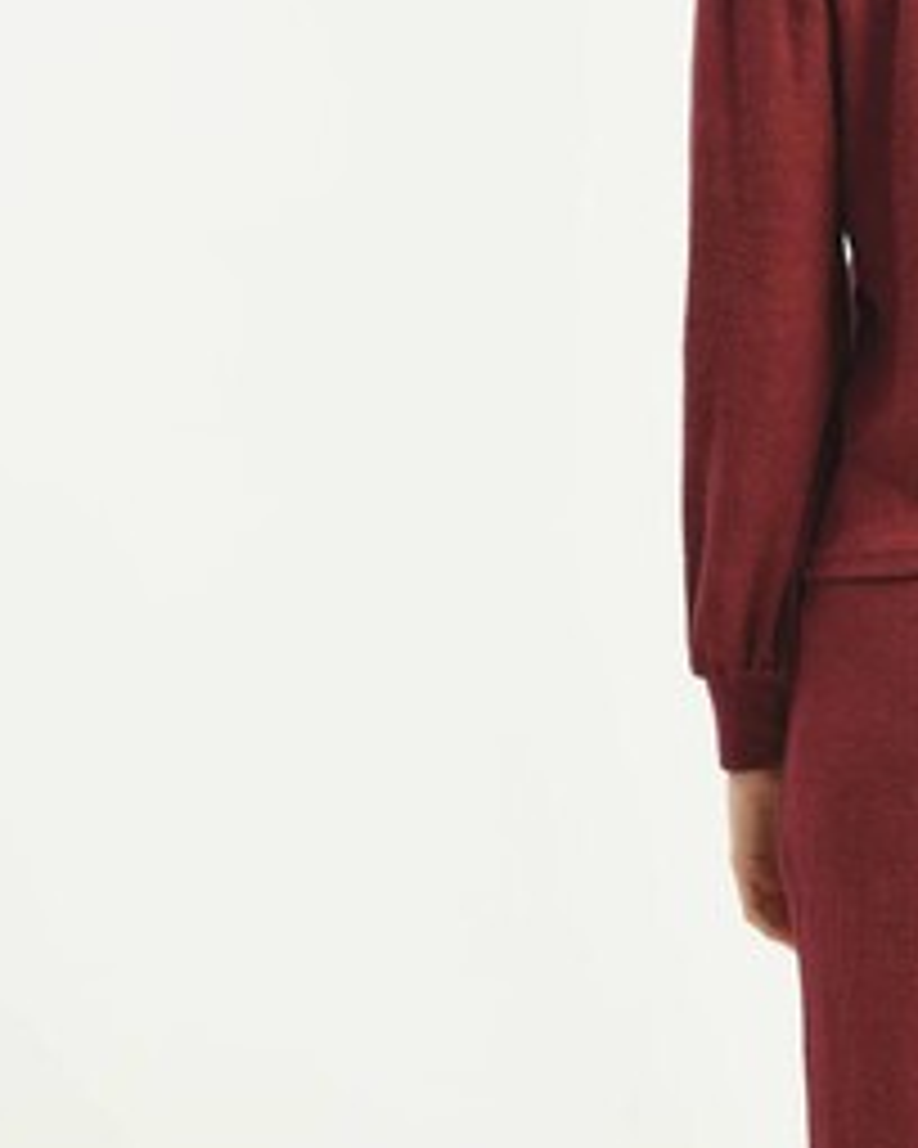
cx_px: 1008
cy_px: 743
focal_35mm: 290
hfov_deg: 5.3
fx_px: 9849
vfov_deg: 6.7
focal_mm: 105
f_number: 6.3
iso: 100
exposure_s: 1/160
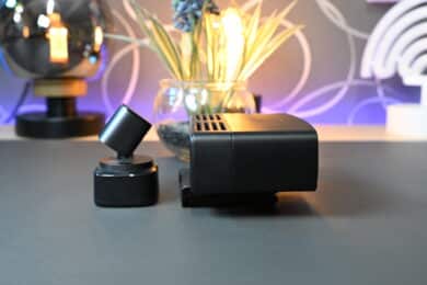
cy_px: 142
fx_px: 498
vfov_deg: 31.9
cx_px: 214
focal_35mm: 42
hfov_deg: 46.4
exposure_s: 1/50
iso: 2500
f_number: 9
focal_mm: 42
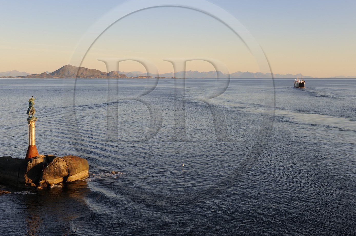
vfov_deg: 30.4
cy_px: 100
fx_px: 435
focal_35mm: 44
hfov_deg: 44.5
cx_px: 168
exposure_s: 1/160
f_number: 8
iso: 200
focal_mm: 38
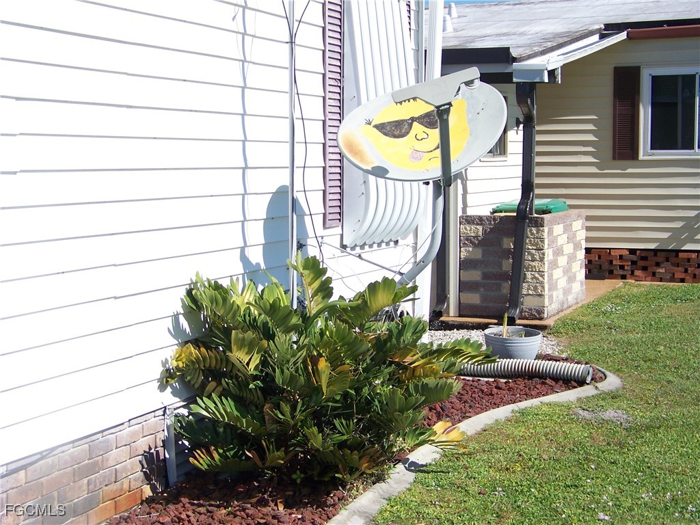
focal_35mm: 62
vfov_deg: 23.7
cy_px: 262
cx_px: 350
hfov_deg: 31.2
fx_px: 1254
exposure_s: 1/800
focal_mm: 10.5
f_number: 3.2
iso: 64
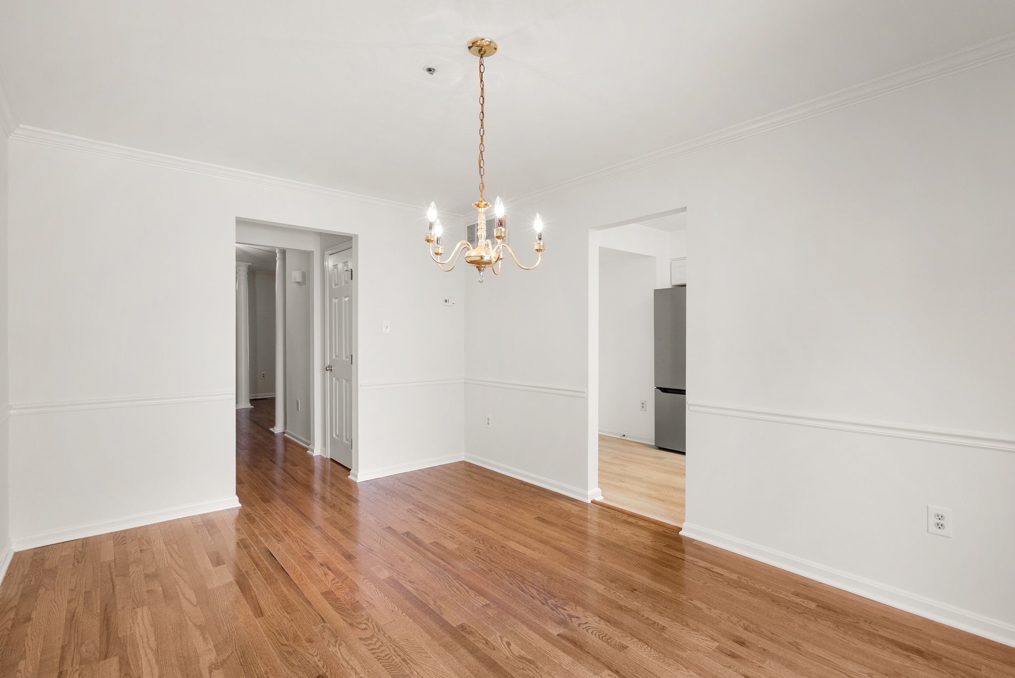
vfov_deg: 73.8
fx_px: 451
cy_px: 339
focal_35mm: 16
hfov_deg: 96.7
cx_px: 508
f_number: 8
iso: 250
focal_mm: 16
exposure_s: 1/4
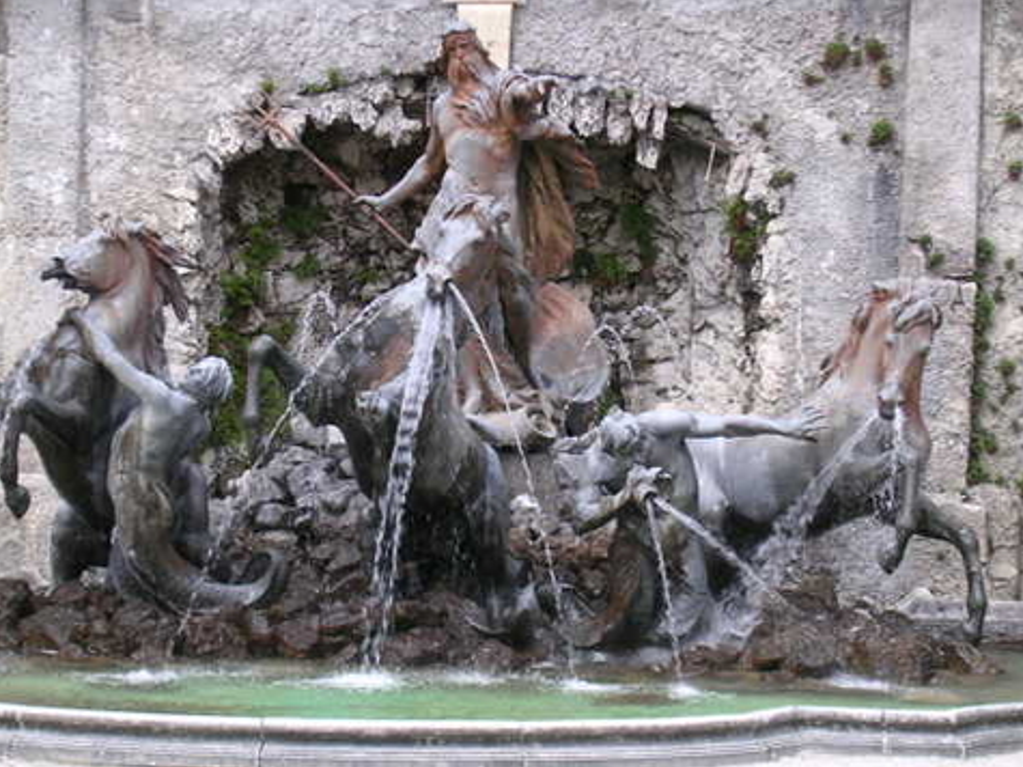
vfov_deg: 12.9
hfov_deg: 17.1
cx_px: 446
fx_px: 3398
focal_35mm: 115
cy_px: 334
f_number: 4.3
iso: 100
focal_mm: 13.7
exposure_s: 1/156
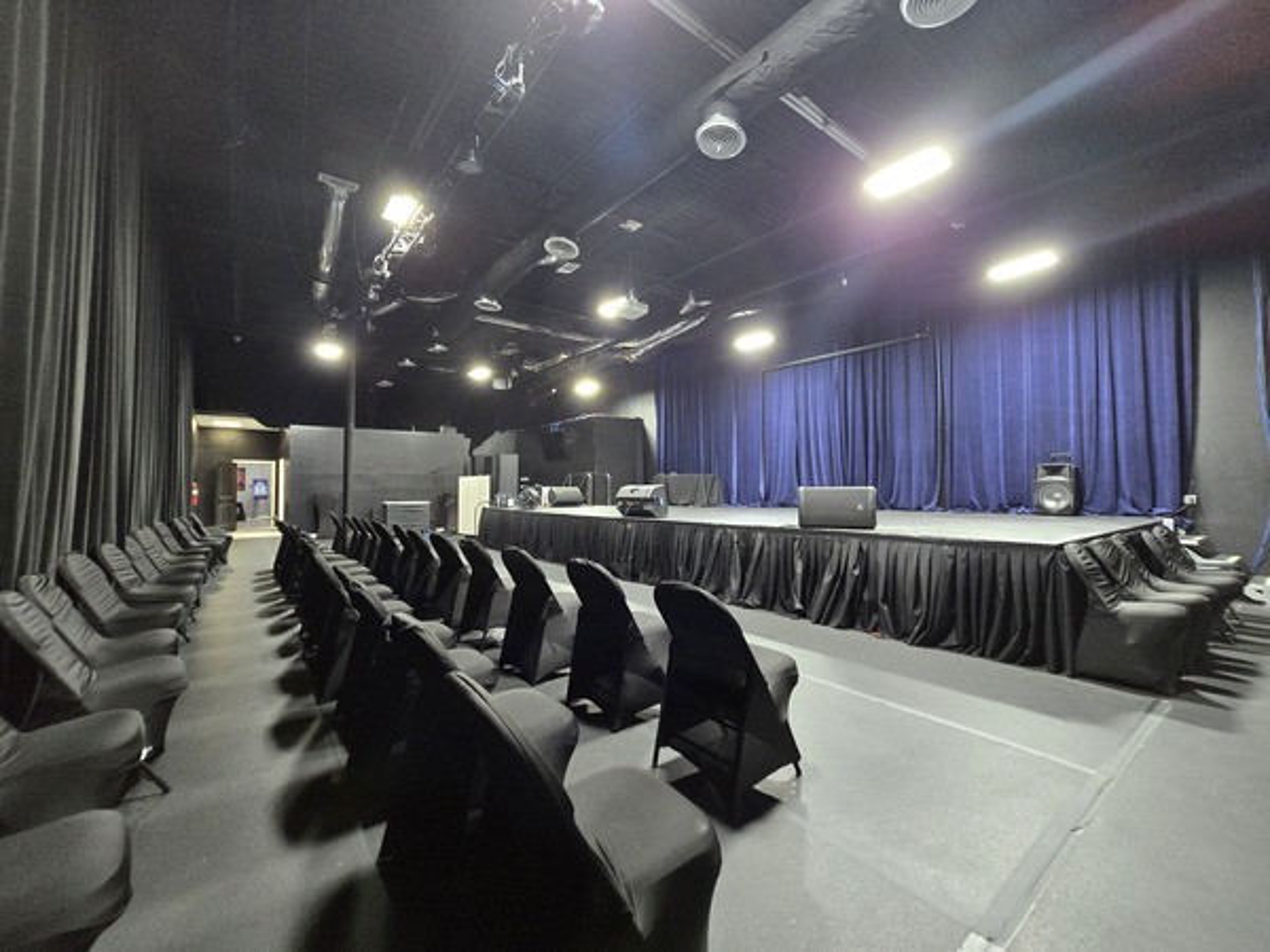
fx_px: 477
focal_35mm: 13
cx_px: 635
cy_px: 476
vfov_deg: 89.9
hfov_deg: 106.2
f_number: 2.2
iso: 800
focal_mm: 2.2
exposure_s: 1/60
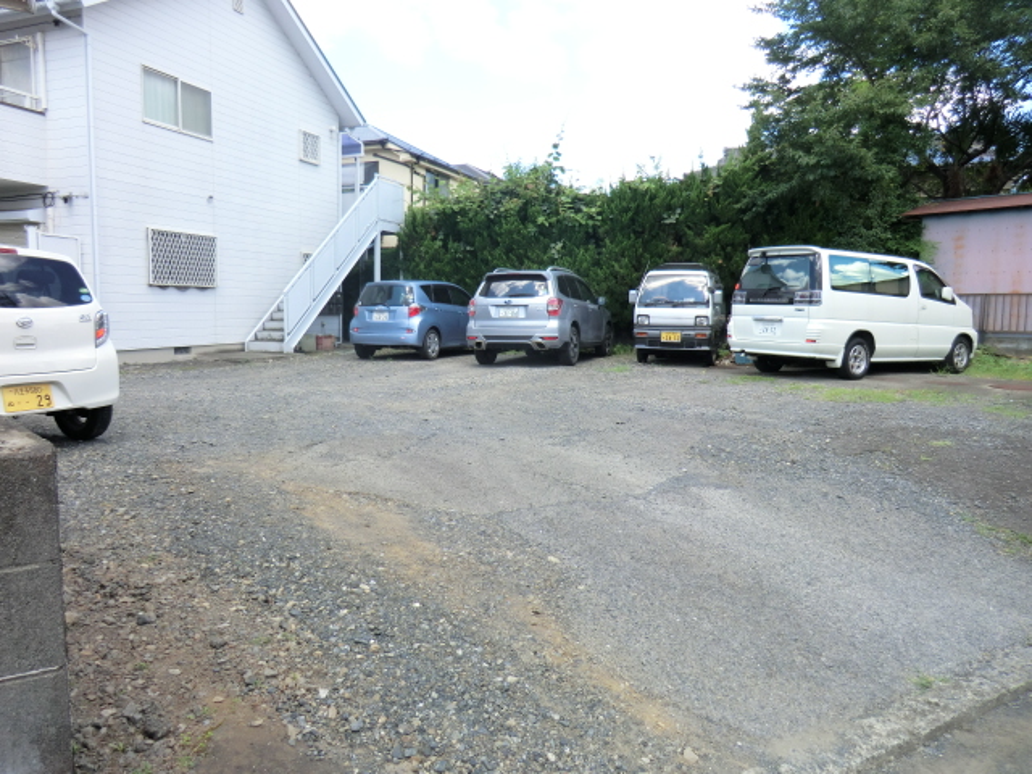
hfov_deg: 71.6
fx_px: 716
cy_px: 387
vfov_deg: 56.8
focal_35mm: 24
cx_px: 516
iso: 80
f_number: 3.2
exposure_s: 1/200
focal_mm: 4.3
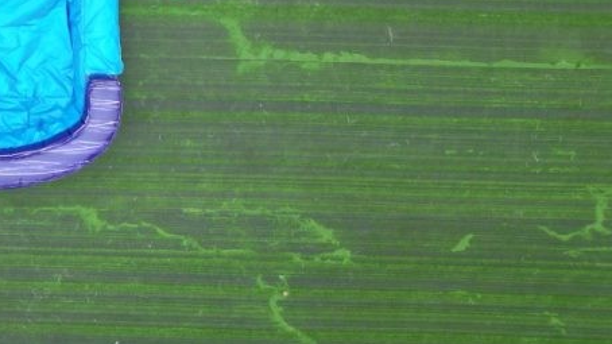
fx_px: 957
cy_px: -158
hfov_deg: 32.4
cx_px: -13
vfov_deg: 18.3
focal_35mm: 59
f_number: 1.7
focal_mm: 6.72
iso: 100
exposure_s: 1/500
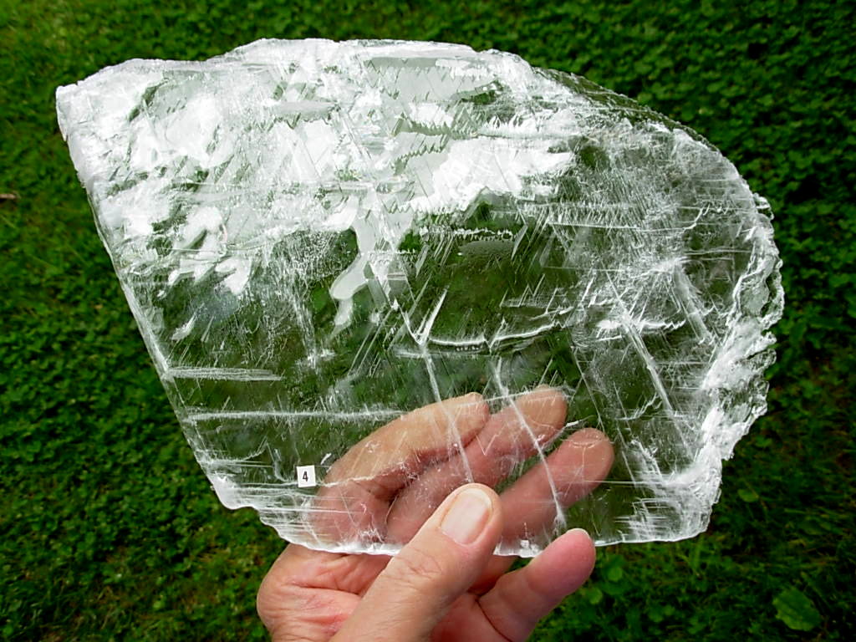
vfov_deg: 37.7
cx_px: 428
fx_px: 940
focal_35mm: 38
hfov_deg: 49.0
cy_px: 321
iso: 50
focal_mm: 6.3
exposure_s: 1/483
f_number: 2.9
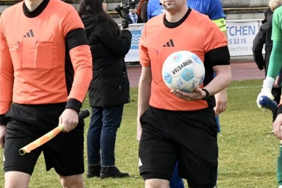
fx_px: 1402
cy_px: 4
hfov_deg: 11.0
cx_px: 451
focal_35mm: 179
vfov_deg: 7.6
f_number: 10
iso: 3200
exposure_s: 1/1250
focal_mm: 45
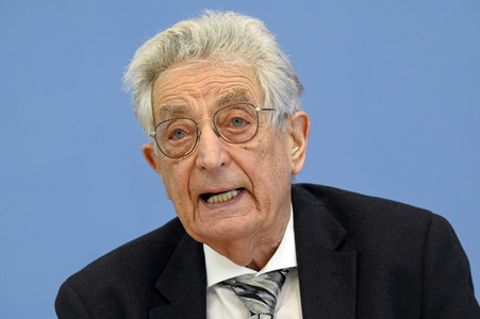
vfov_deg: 7.2
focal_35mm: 190
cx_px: 240
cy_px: 160
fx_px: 2531
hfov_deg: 10.8
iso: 3200
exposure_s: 1/640
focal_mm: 190
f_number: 5.6
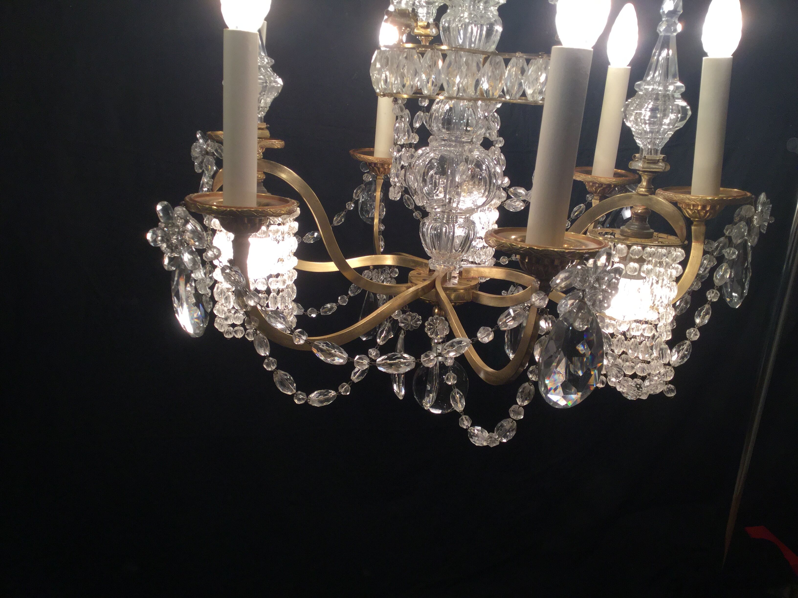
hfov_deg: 58.4
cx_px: 399
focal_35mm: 31
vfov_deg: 45.4
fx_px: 715
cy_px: 299
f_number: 2.4
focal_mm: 3.3
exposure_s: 1/100
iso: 40
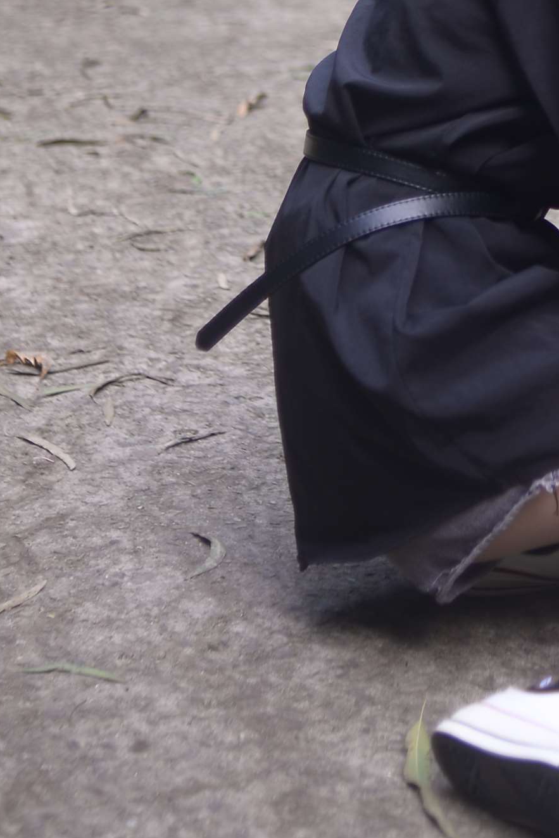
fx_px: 2490
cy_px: -139
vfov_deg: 18.2
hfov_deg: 12.5
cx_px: 646
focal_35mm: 107
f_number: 2
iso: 100
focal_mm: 35
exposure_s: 1/200
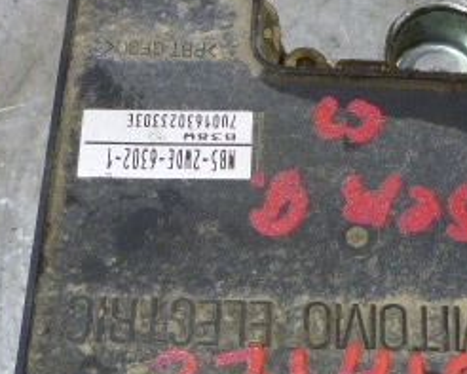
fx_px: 982
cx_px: 340
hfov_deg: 26.5
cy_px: 243
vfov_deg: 21.5
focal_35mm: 71
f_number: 3.3
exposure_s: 1/40
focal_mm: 4.9
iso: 400
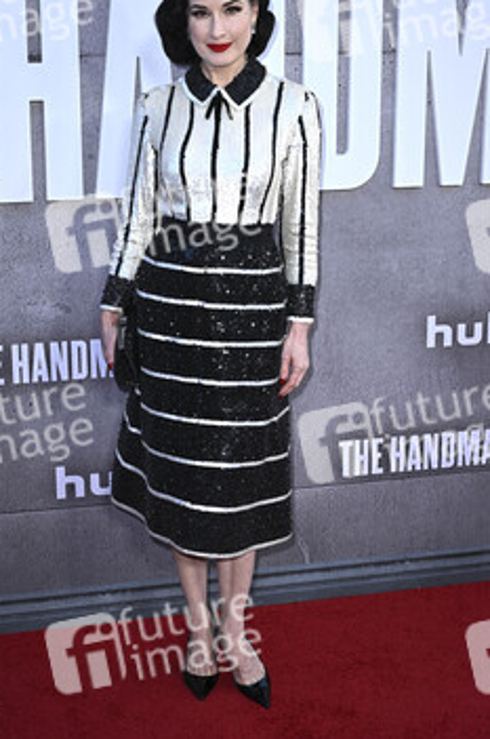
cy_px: 328
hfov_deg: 23.7
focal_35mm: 57
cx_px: 215
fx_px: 1167
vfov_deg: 35.1
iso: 640
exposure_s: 1/250
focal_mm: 50
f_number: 6.3
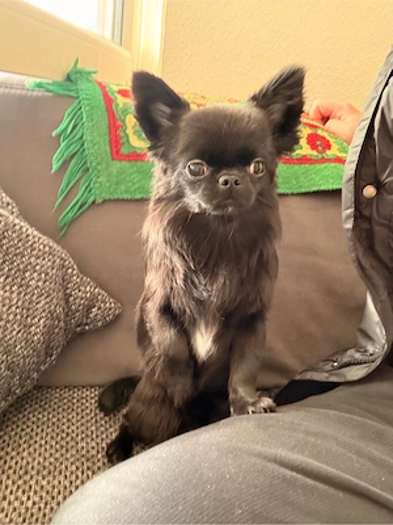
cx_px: 196
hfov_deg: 46.8
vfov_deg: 60.0
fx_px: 454
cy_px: 262
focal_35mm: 30
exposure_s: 1/30
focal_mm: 2.69
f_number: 1.9
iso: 320
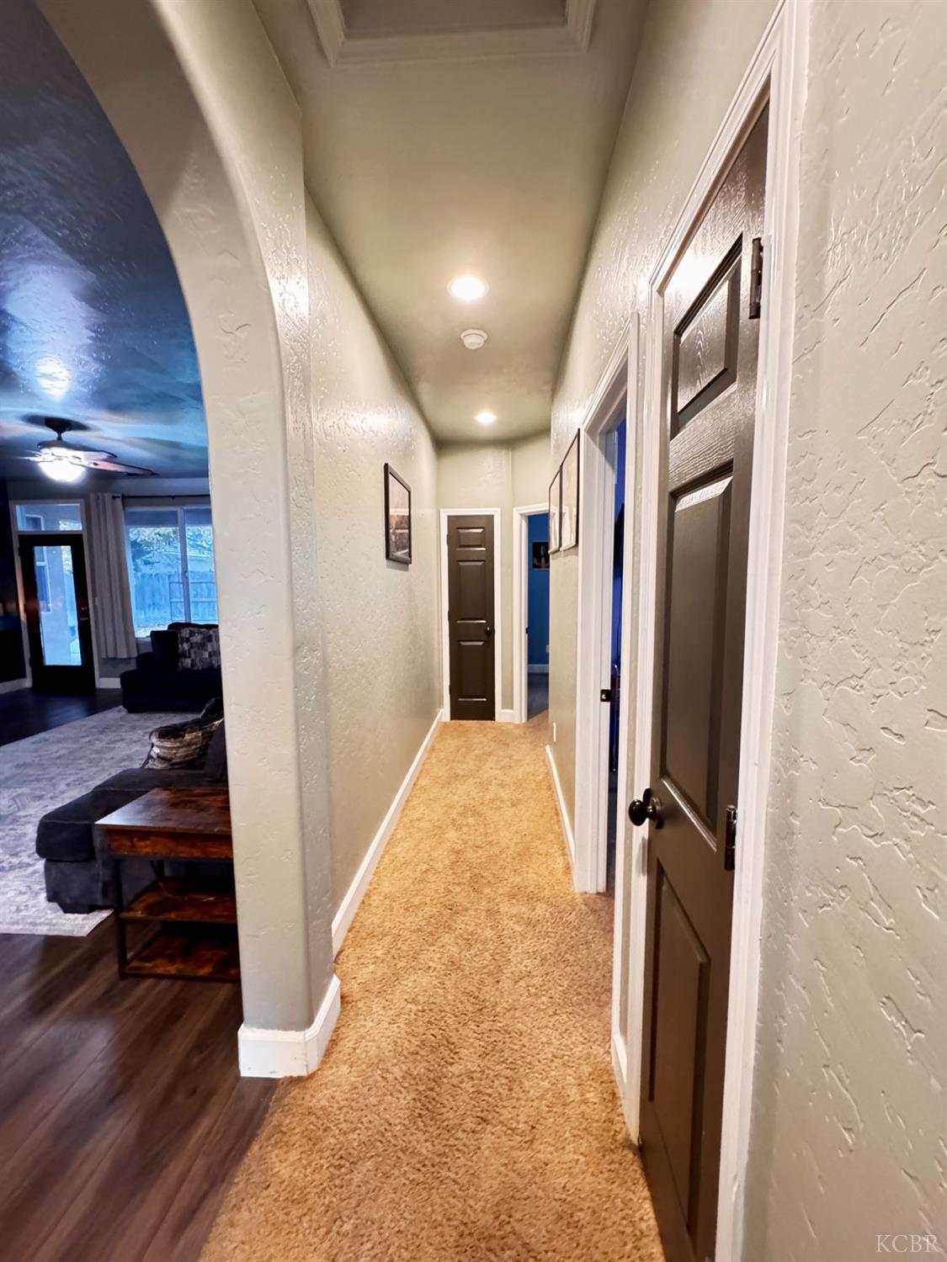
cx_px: 474
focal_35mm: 14
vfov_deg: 102.1
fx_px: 511
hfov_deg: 85.7
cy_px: 631
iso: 1250
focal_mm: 2.22
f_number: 2.2
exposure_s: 1/40
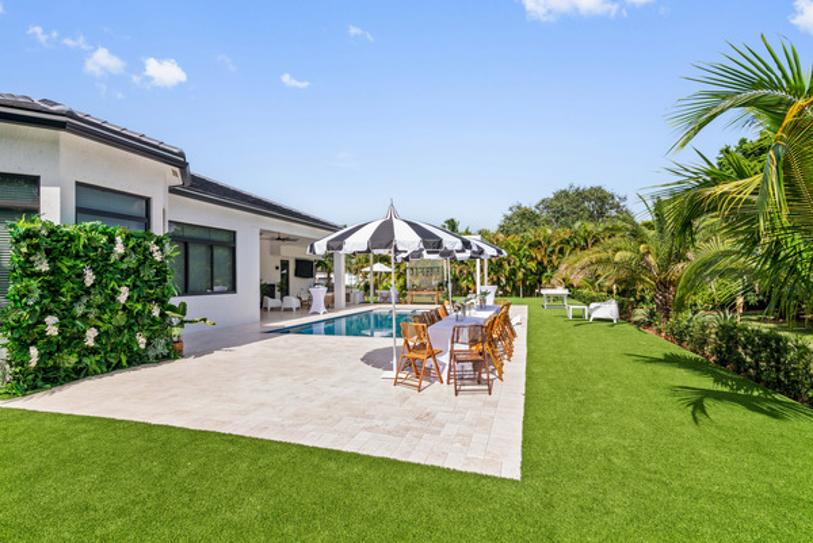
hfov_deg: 96.7
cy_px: 272
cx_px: 406
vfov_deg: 73.8
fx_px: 362
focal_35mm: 16
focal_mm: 16
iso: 320
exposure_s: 1/160
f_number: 14
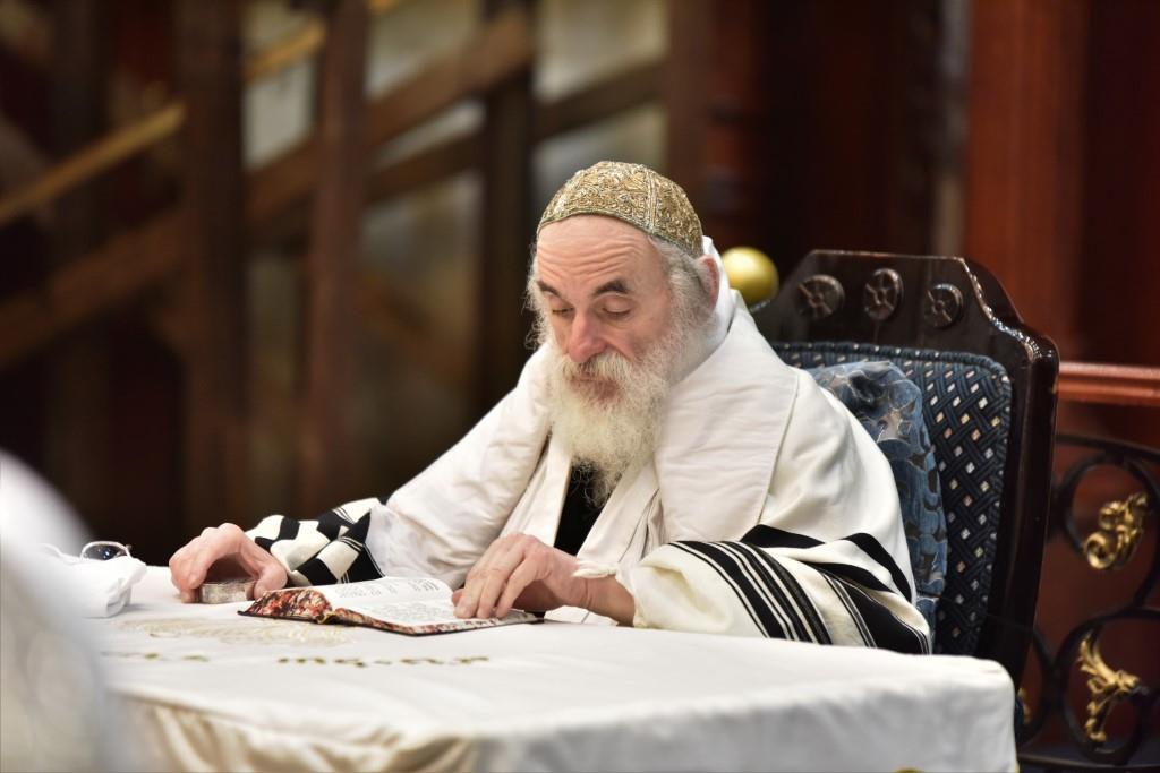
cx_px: 580
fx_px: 6445
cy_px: 386
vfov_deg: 6.9
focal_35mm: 200
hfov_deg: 10.3
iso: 2000
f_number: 2.8
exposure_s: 1/500
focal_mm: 200
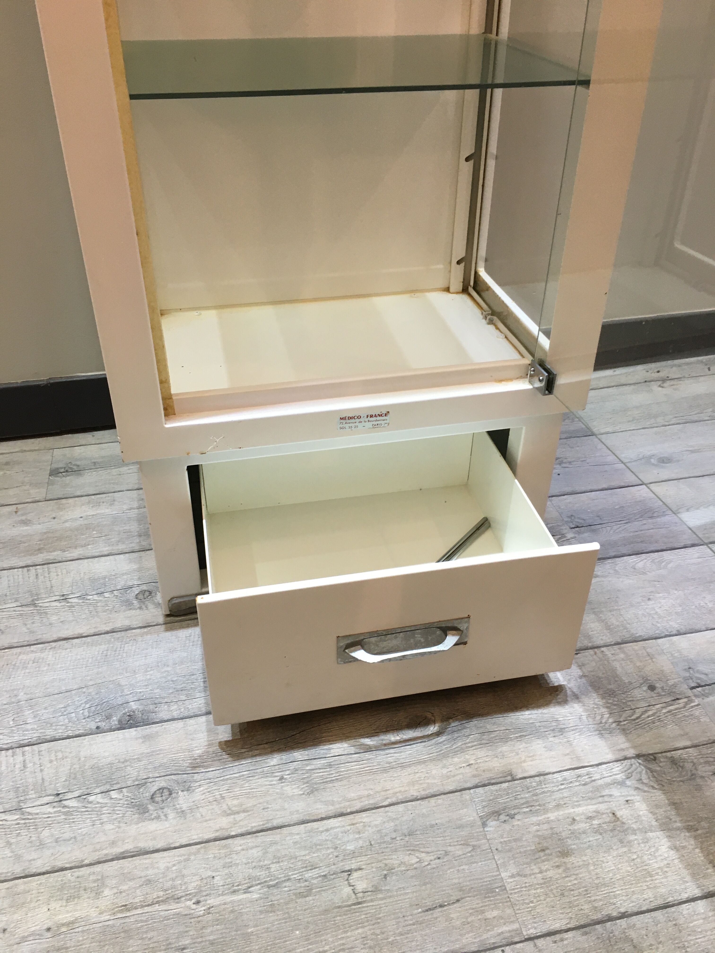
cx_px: 358
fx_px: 799
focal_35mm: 29
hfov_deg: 48.2
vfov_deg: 61.7
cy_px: 476
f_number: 2.2
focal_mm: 4.15
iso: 100
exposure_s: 1/33
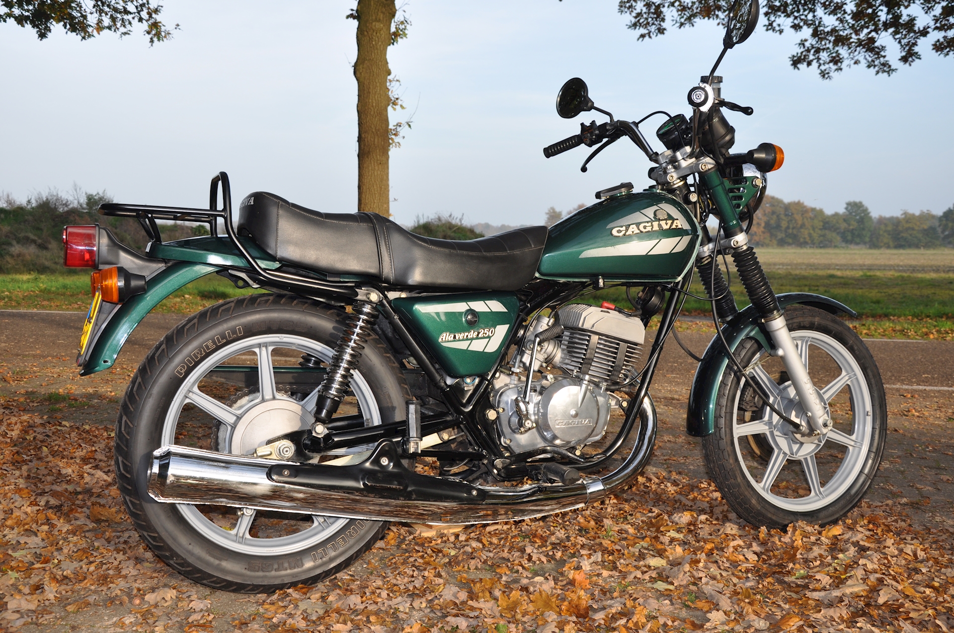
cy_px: 316
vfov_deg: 31.8
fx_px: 1112
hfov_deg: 46.5
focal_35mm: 42
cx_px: 477
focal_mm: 28
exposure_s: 1/200
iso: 200
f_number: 8
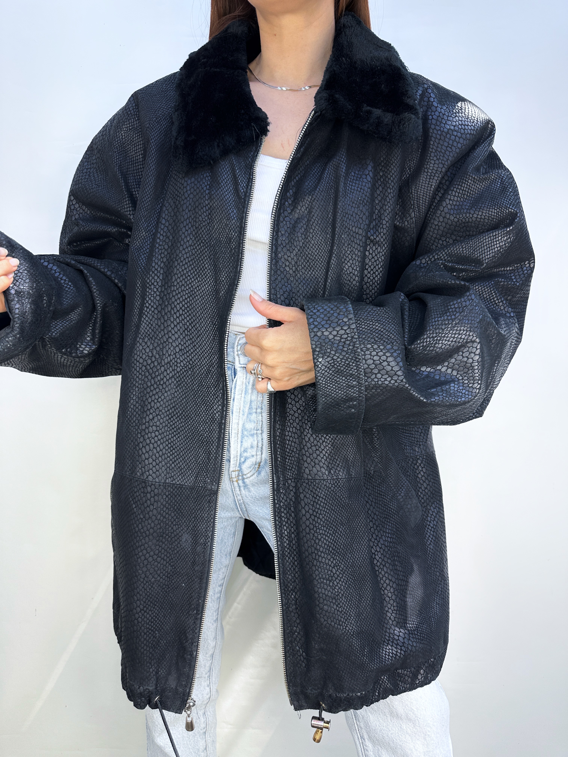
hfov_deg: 56.8
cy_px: 378
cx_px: 284
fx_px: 525
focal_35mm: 24
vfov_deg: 71.6
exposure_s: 1/203
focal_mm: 6.86
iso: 64
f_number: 1.78
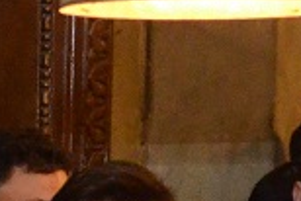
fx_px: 2434
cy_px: 392
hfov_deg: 7.1
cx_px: 29
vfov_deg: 4.7
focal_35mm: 291
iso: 4000
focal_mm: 25
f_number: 5
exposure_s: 1/60
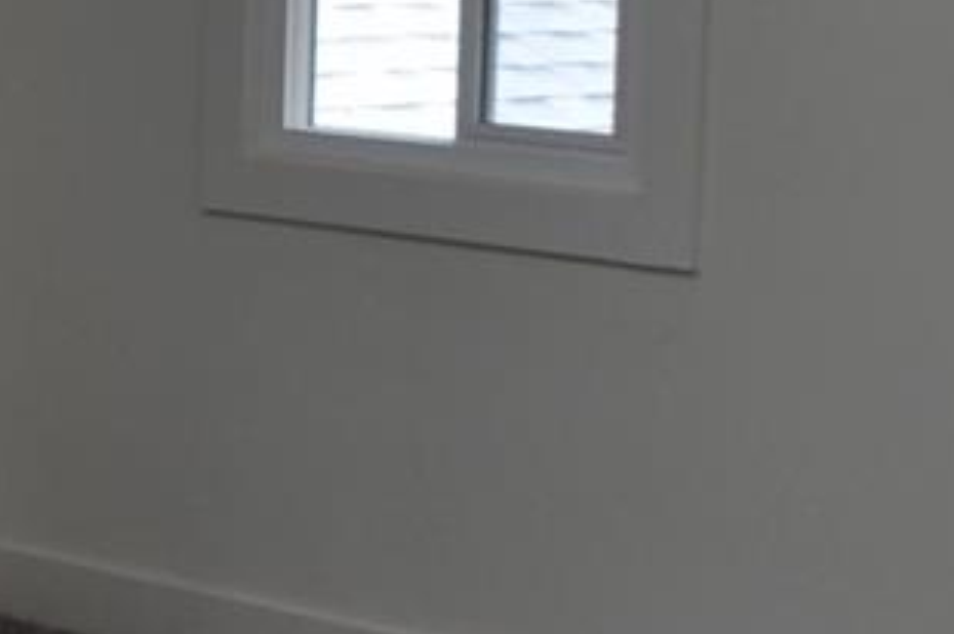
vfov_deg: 7.4
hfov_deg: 10.7
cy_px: 138
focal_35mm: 186
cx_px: -431
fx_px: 4924
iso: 400
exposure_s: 1/60
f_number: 4
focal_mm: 24
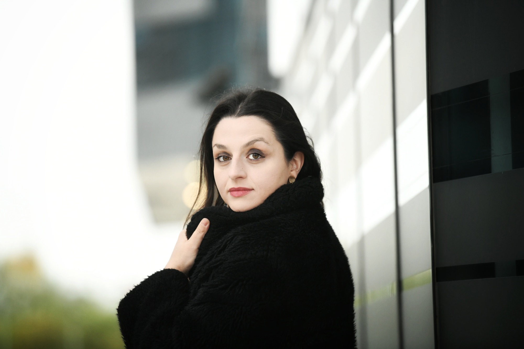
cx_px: 262
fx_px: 2474
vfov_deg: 8.1
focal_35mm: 170
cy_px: 174
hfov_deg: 12.1
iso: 2000
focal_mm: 170
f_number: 2.8
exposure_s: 1/100
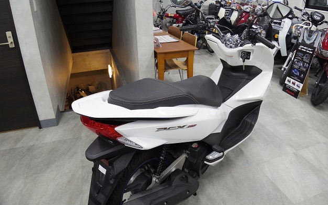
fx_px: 223
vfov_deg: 49.3
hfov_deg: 72.5
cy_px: 105
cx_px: 168
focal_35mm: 25
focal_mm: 5
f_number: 2.8
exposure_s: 1/40
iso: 320
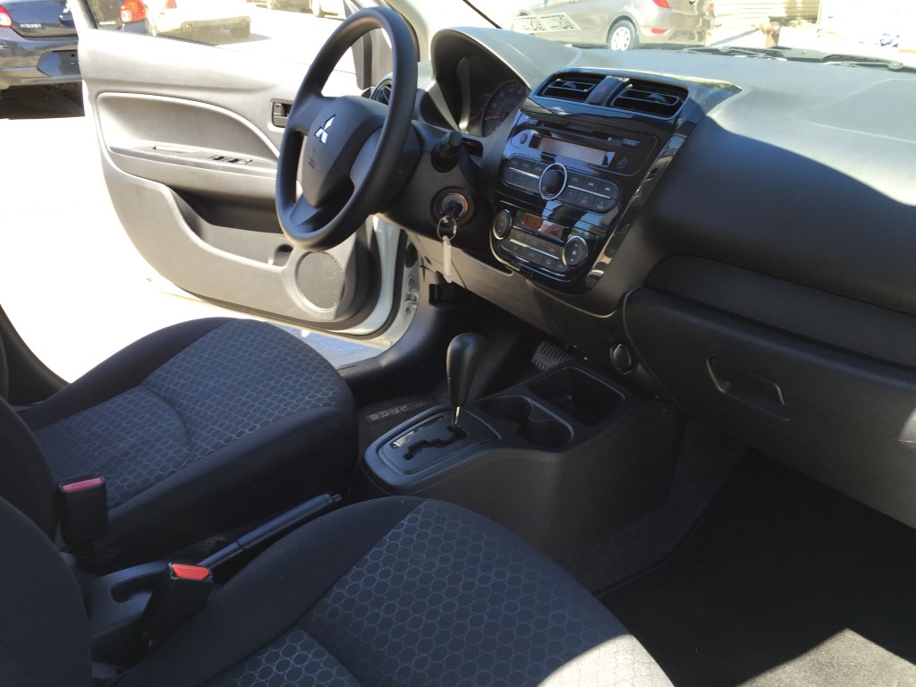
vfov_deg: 48.2
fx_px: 767
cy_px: 344
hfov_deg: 61.7
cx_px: 458
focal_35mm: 29
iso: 32
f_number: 2.2
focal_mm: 4.15
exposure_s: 1/143
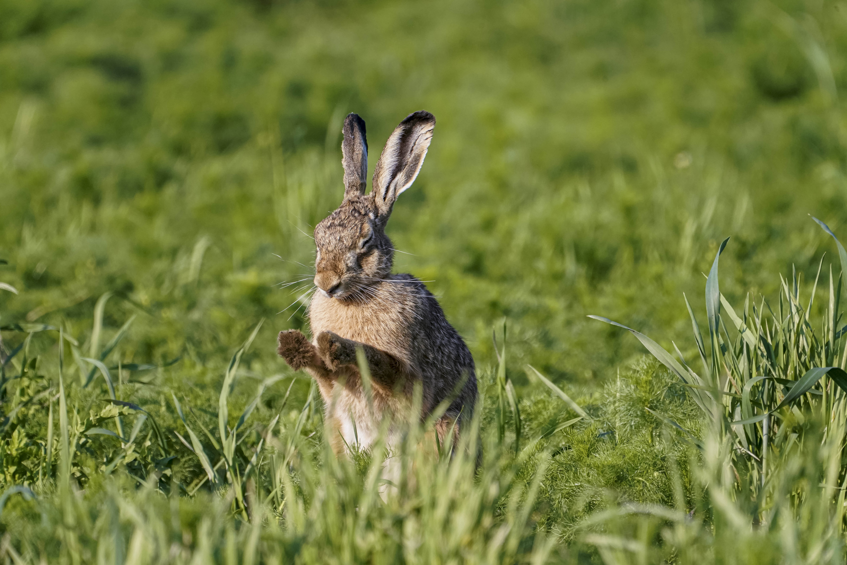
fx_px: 17833
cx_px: 424
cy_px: 282
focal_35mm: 758
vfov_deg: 1.8
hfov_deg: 2.7
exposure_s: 1/1250
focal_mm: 758
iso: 2000
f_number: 11
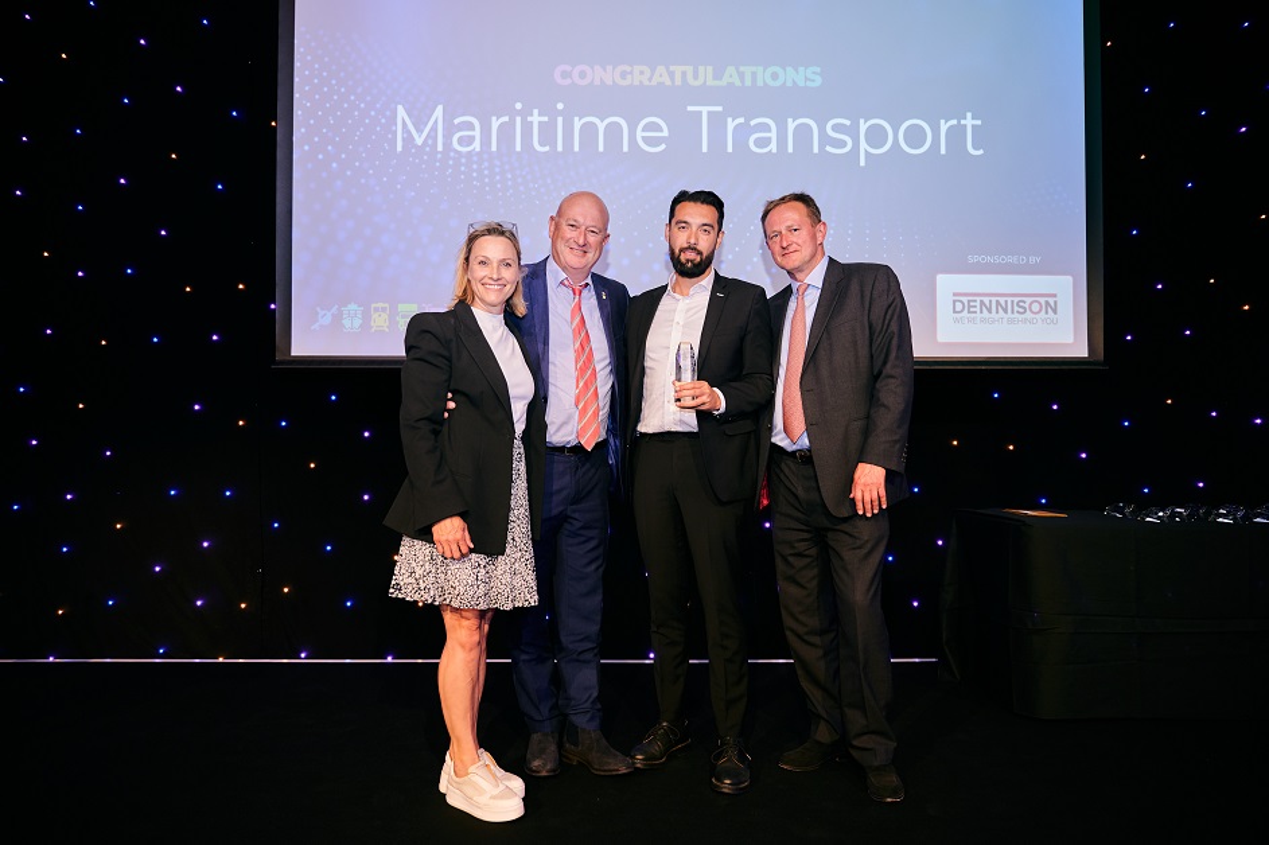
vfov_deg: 53.1
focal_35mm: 24
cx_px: 634
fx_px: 846
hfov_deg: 73.8
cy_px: 422
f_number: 4
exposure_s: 1/160
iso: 1000
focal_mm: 24
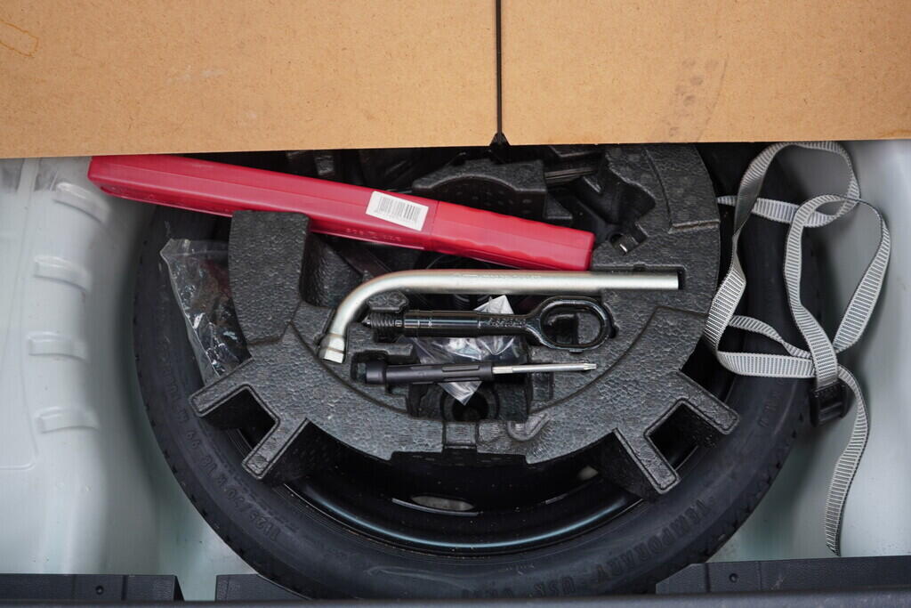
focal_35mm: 36
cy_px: 304
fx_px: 911
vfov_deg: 36.9
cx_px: 456
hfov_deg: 53.1
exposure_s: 1/40
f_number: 2.8
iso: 200
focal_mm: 24
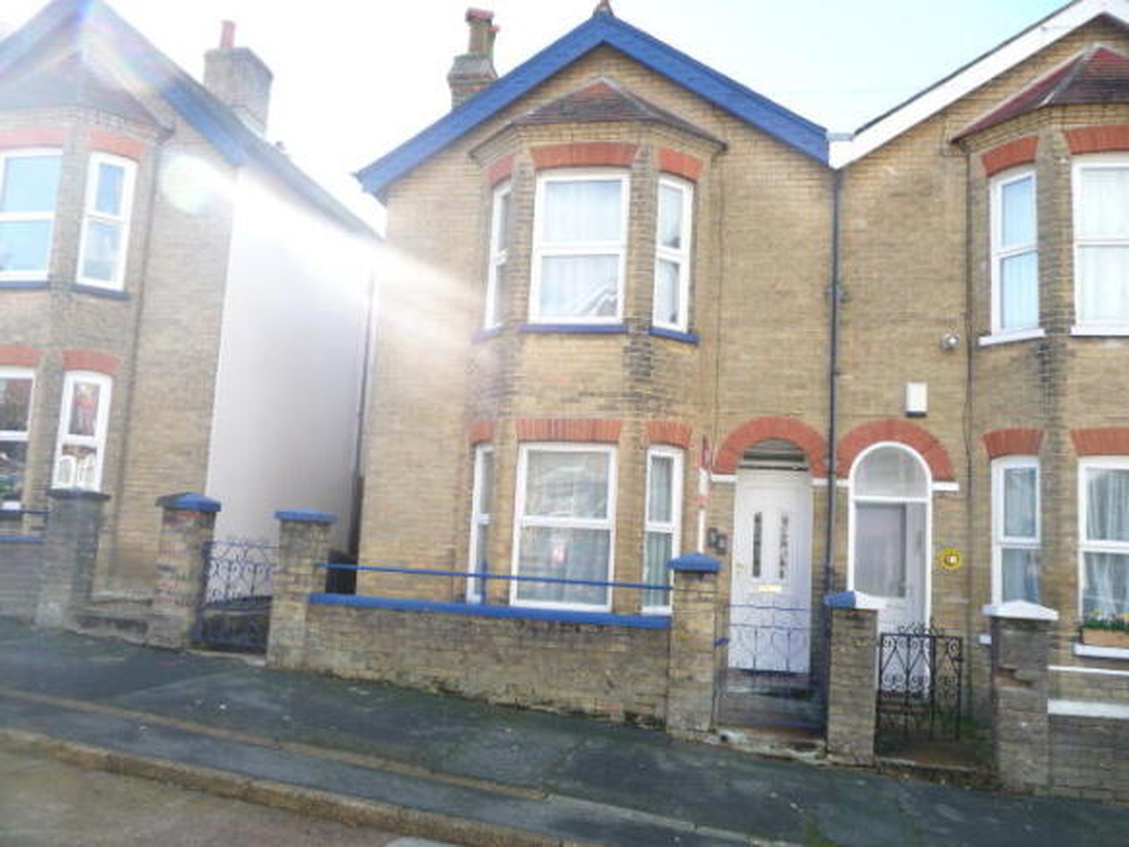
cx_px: 564
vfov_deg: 49.7
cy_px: 424
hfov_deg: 63.5
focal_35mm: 28
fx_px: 913
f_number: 3.3
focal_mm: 4.7
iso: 100
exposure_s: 1/160
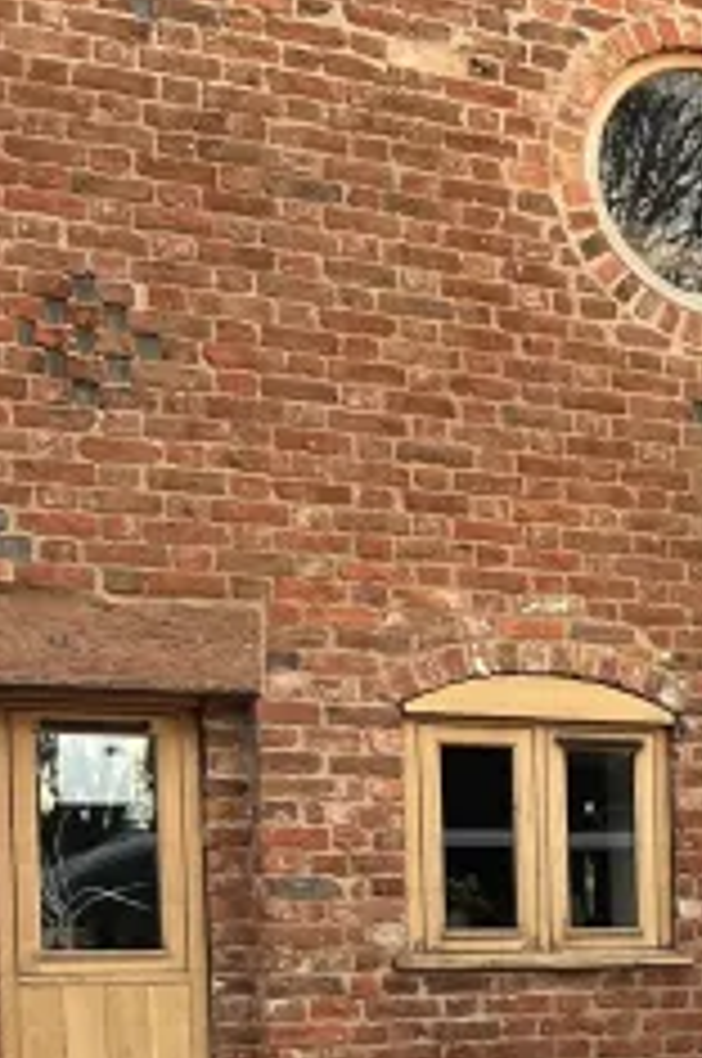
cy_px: 1035
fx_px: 2435
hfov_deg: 13.4
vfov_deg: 23.6
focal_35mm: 83
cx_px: 1526
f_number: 1.6
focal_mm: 5.1
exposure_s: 1/294
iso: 50
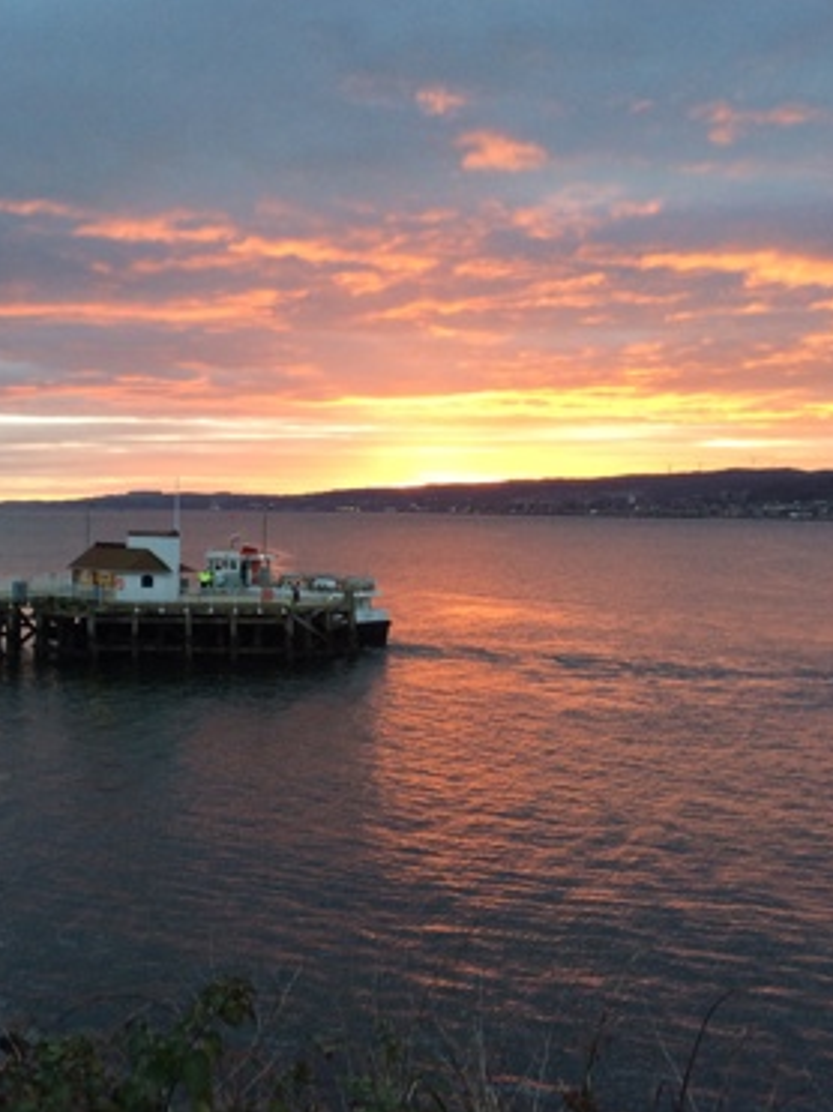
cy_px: 556
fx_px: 1380
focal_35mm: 43
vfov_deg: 43.9
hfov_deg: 32.9
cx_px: 208
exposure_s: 1/33
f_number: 2.4
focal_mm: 3.3
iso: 32
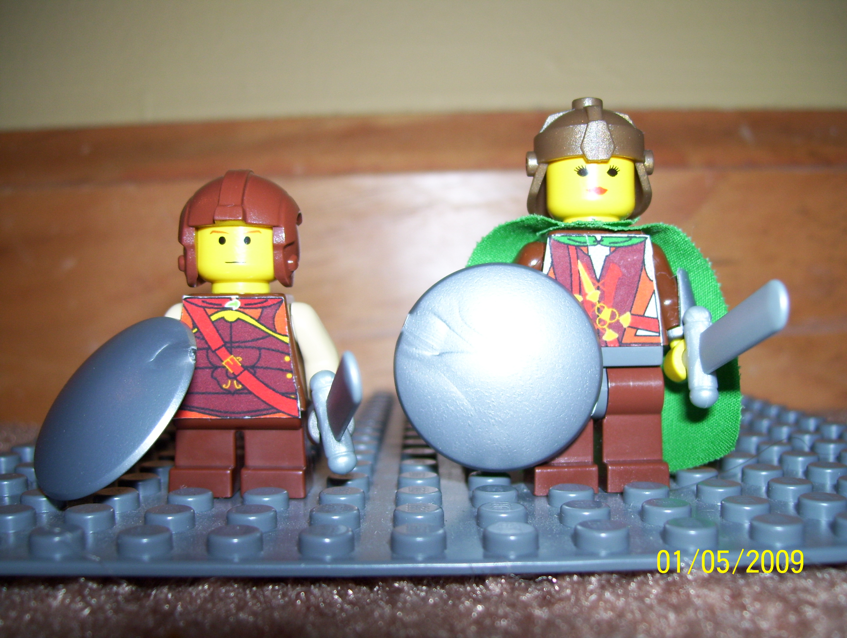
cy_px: 319
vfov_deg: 39.7
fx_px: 882
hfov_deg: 51.3
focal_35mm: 36
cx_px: 424
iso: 80
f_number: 2.7
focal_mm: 6
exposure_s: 1/60
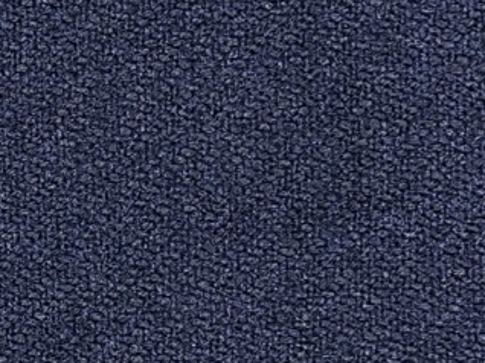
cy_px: 390
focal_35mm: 282
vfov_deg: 5.2
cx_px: -490
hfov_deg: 6.8
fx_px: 3948
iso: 941
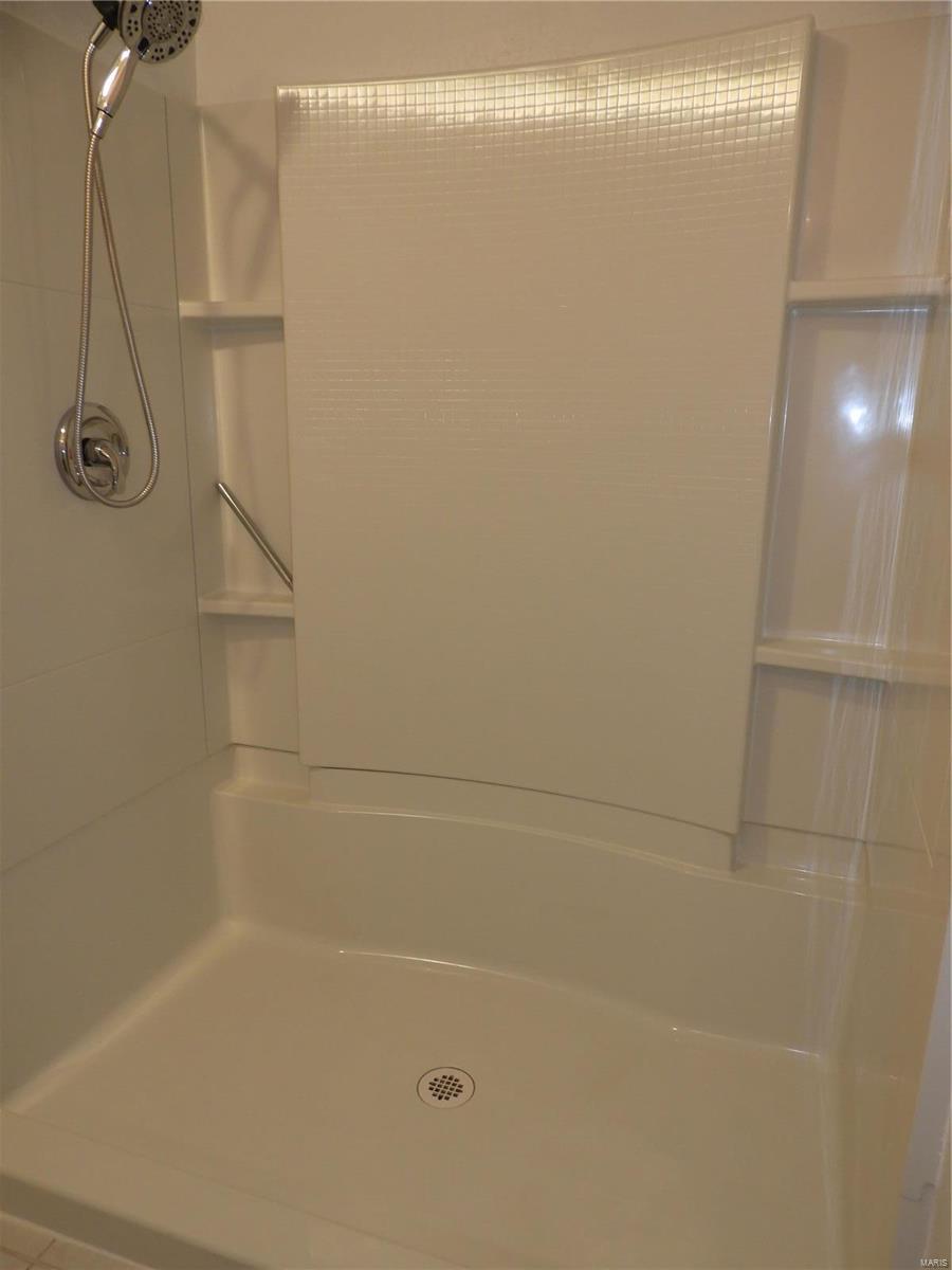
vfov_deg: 71.6
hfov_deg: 56.8
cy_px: 635
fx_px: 880
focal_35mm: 24
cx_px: 476
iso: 160
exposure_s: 1/30
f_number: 3.3
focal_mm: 4.3
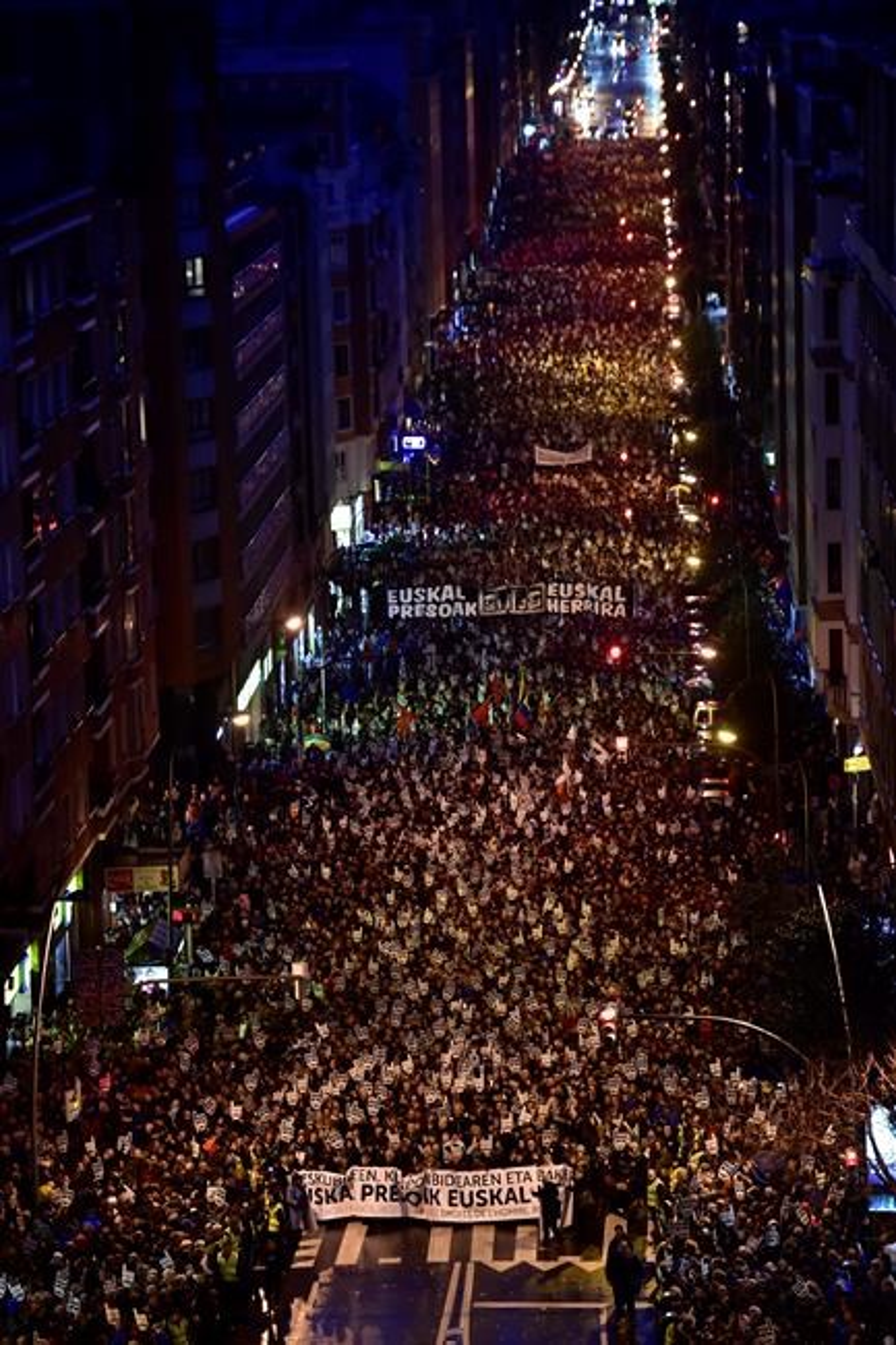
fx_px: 5042
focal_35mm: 135
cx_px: 448
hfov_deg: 10.2
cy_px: 672
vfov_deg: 15.2
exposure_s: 1/125
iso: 3200
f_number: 2.8
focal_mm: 135
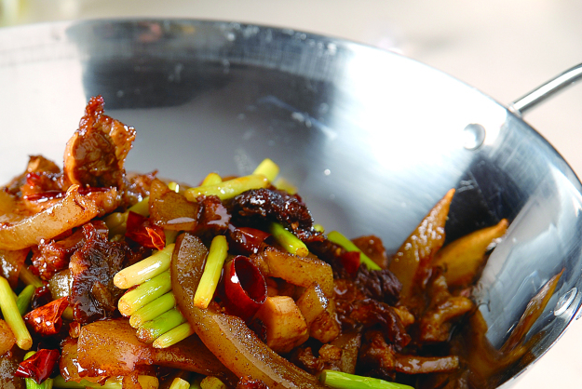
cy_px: 286
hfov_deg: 11.9
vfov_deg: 8.0
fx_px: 2783
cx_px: 122
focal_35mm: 172
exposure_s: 1/100
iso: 100
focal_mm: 70
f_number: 6.3
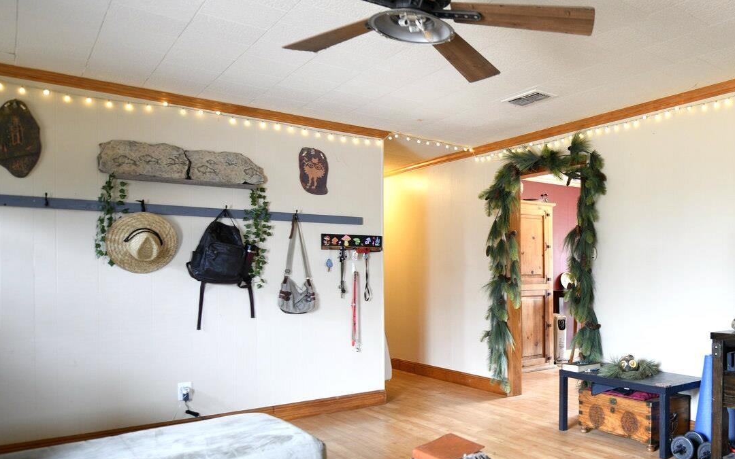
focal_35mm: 29
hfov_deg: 58.1
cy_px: 278
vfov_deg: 42.9
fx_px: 581
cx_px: 619
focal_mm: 15
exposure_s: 1/15
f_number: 2.8
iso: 500
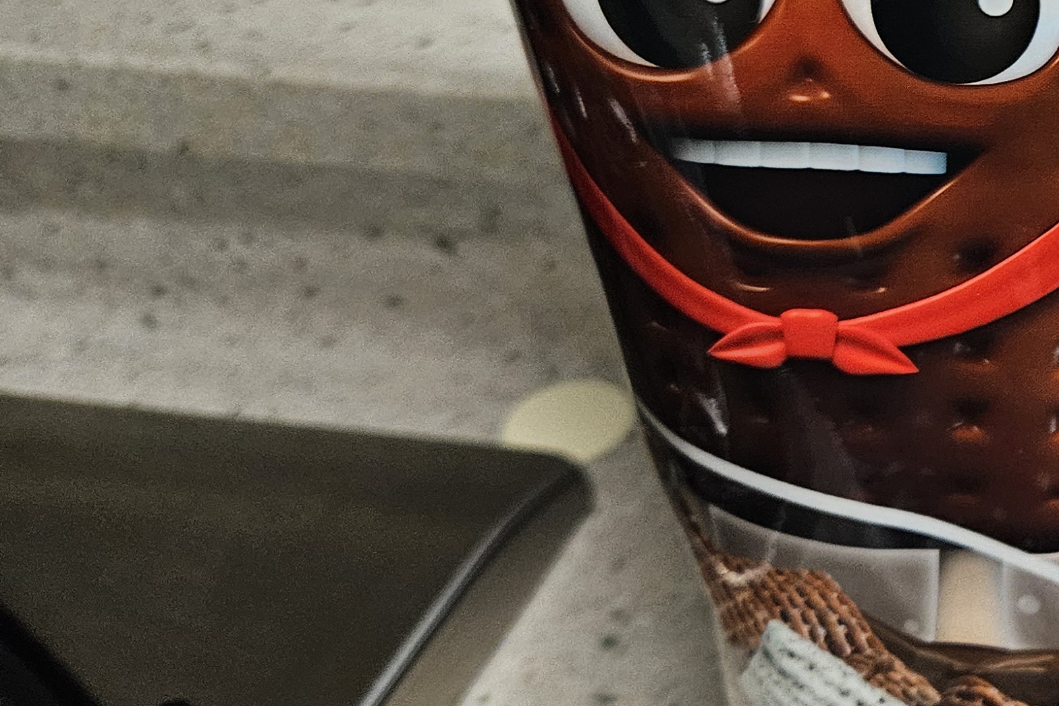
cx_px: 1349
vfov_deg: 21.7
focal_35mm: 61
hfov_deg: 27.8
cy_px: 54
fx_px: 1794
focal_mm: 5.4
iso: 500
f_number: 1.8
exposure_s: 1/120
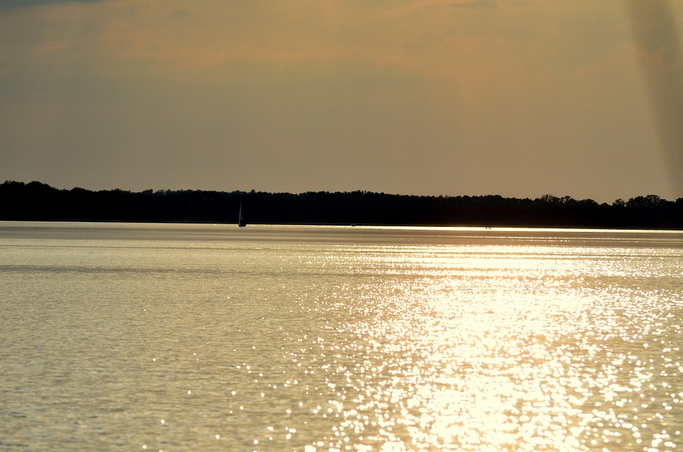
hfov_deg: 9.5
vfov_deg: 6.3
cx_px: 342
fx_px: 4117
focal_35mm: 218
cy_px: 226
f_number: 4.8
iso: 320
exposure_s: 1/8000
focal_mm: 145
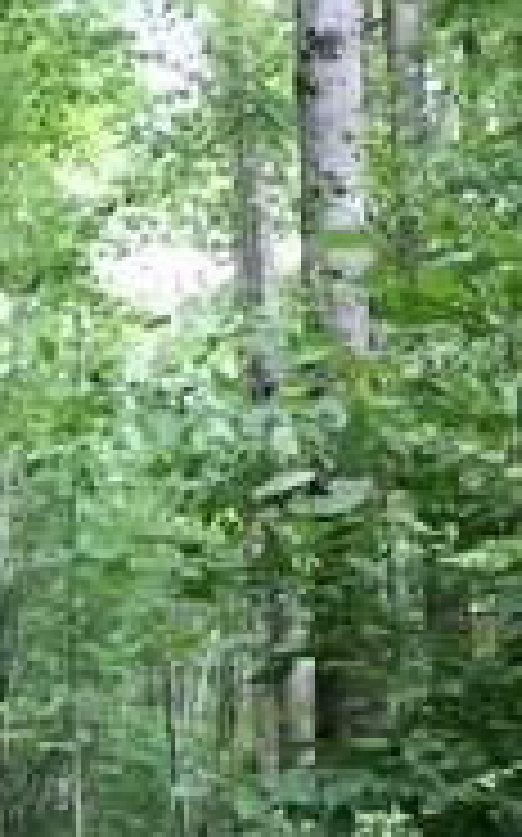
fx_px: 2417
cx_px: -405
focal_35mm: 106
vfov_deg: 19.5
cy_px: 666
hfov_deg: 11.5
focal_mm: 4.15
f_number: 2.2
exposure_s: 1/30
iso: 25
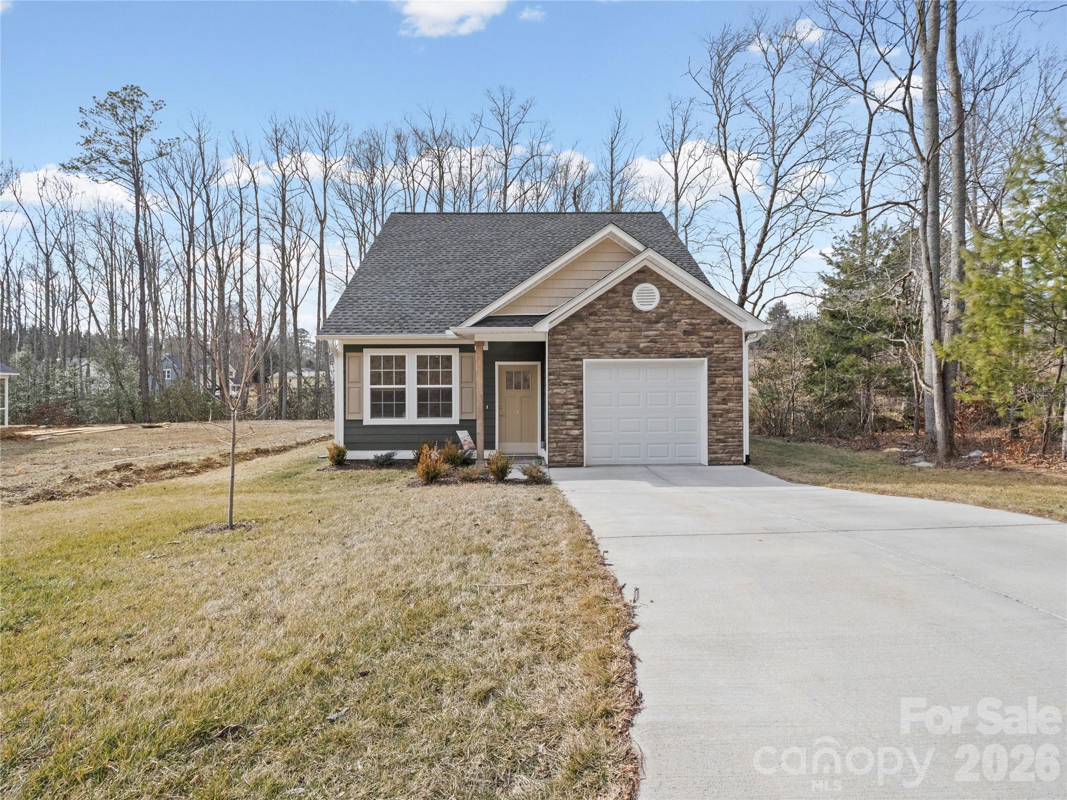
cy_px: 400
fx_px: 493
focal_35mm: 16
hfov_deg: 94.5
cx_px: 534
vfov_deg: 78.1
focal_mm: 8
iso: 400
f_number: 5.6
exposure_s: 1/400
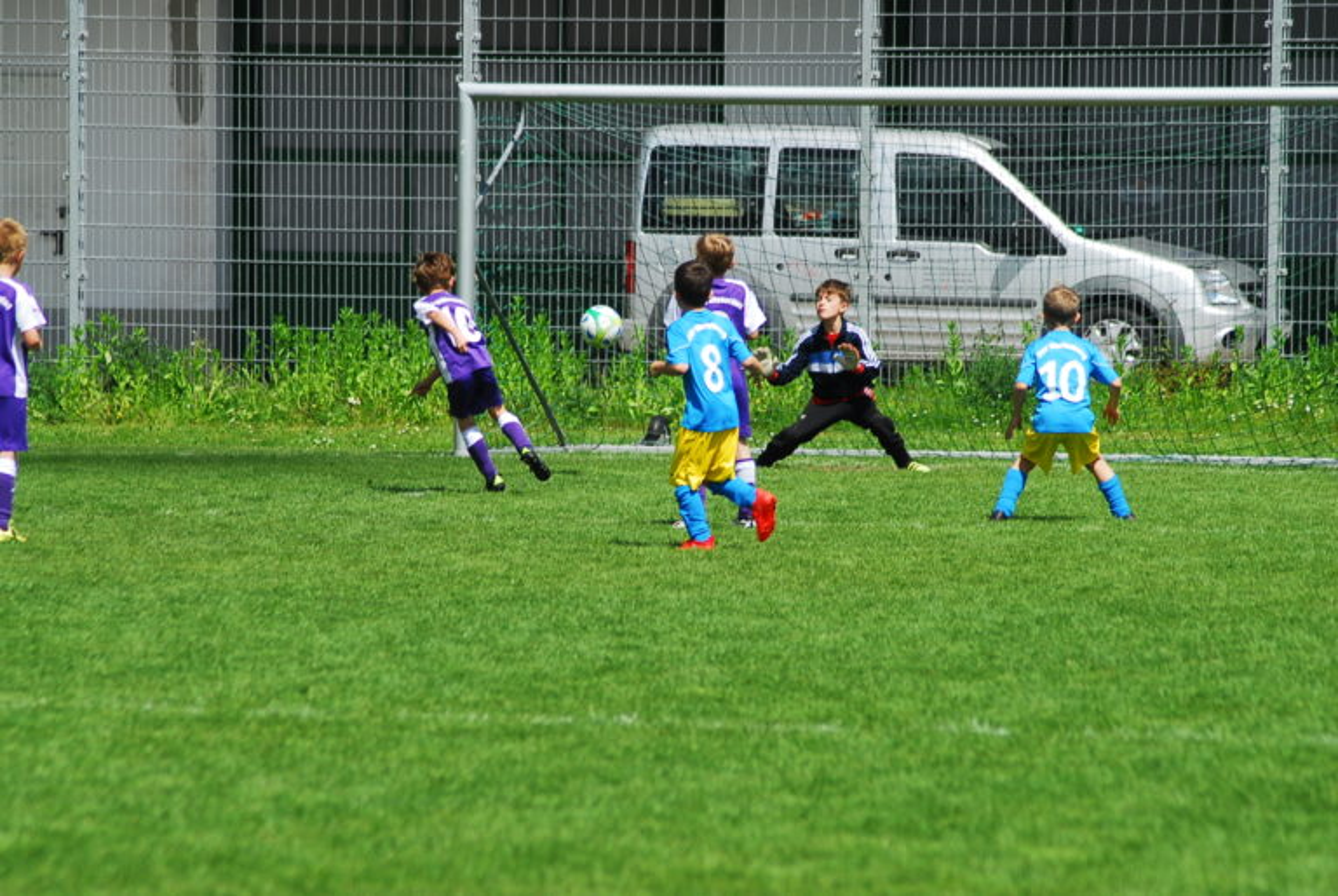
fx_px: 11163
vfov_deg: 4.6
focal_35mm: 300
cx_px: 669
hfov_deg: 6.9
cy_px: 448
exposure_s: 1/500
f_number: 5.6
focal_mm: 200
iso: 125
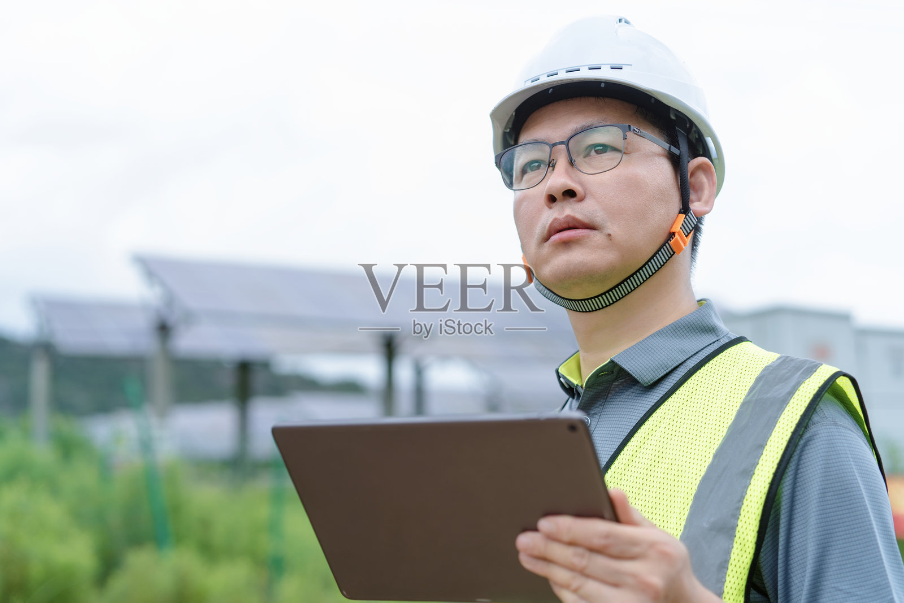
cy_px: 302
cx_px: 452
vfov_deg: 24.6
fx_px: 1381
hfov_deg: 36.2
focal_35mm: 55
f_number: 2.8
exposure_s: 1/640
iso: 100
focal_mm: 55
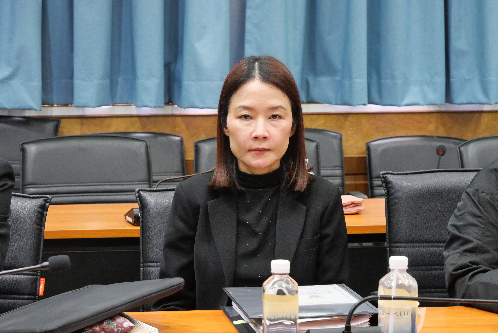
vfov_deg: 13.6
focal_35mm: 101
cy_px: 166
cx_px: 249
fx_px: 1398
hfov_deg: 20.2
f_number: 5.6
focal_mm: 49
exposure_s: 1/40
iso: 3200
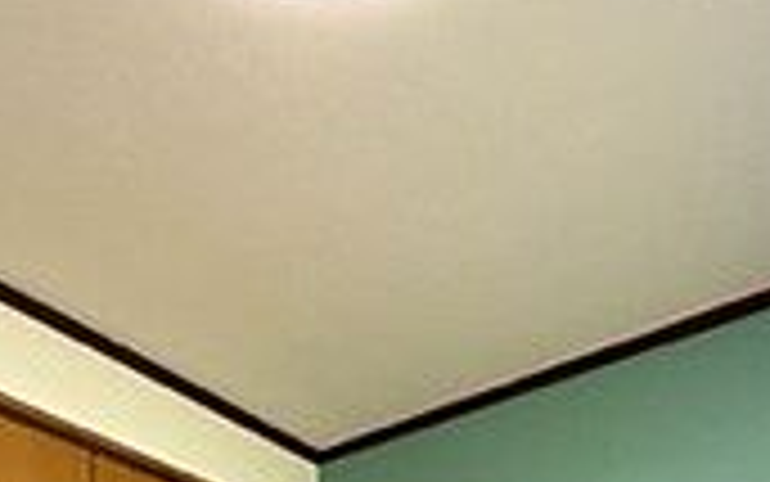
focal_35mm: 52
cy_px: 914
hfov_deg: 37.5
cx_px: 153
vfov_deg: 18.3
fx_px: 1092
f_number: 2.2
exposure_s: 1/120
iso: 80
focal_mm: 2.22
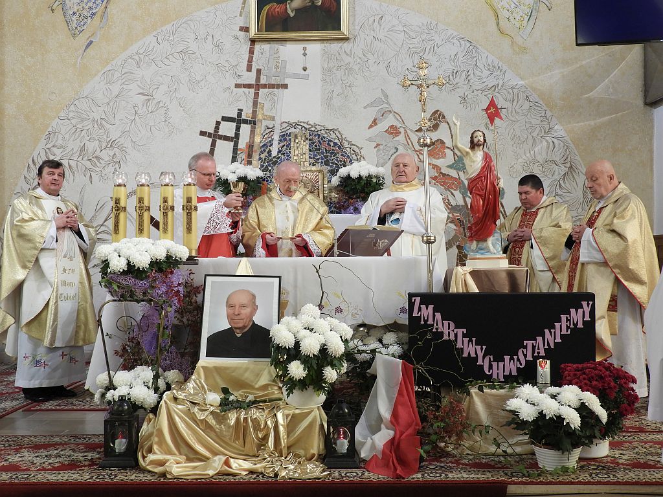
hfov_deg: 46.8
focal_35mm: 40
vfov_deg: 36.0
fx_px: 766
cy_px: 248
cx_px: 332
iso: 200
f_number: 3.8
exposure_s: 1/30
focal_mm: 7.2
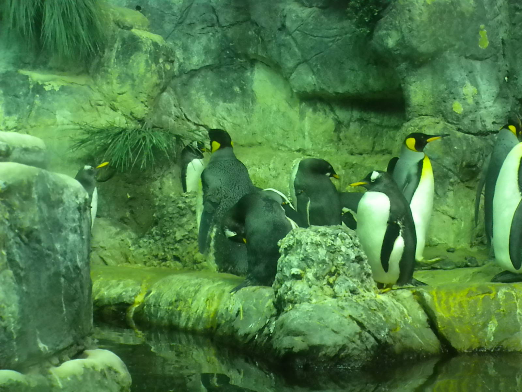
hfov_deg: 16.6
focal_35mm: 119
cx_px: 261
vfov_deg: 12.5
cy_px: 196
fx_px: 1794
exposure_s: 1/97.5
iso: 640
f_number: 5.1
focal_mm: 21
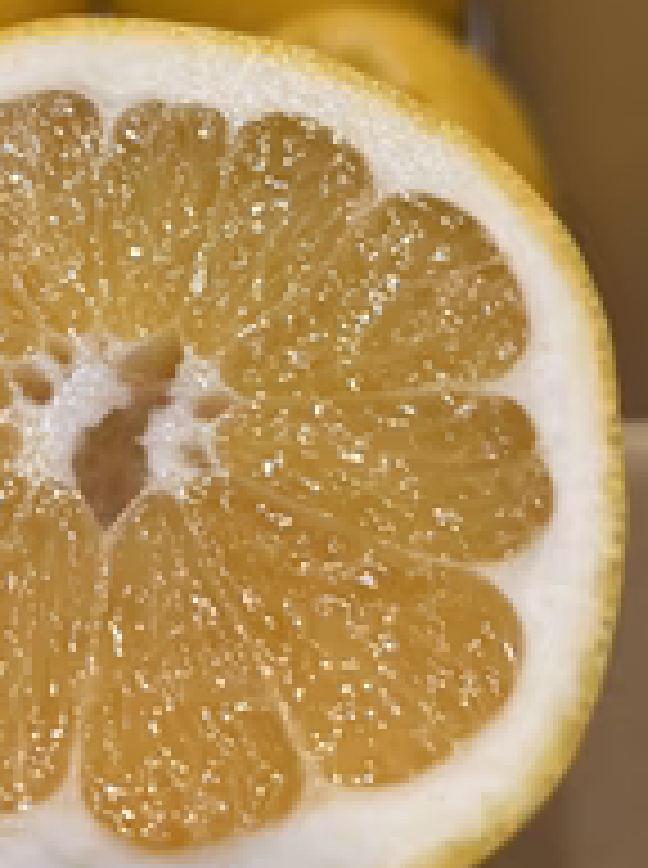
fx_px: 1352
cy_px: 225
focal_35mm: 54
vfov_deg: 34.9
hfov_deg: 26.5
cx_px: 148
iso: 80
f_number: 1.5
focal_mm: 5.7
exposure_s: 1/50
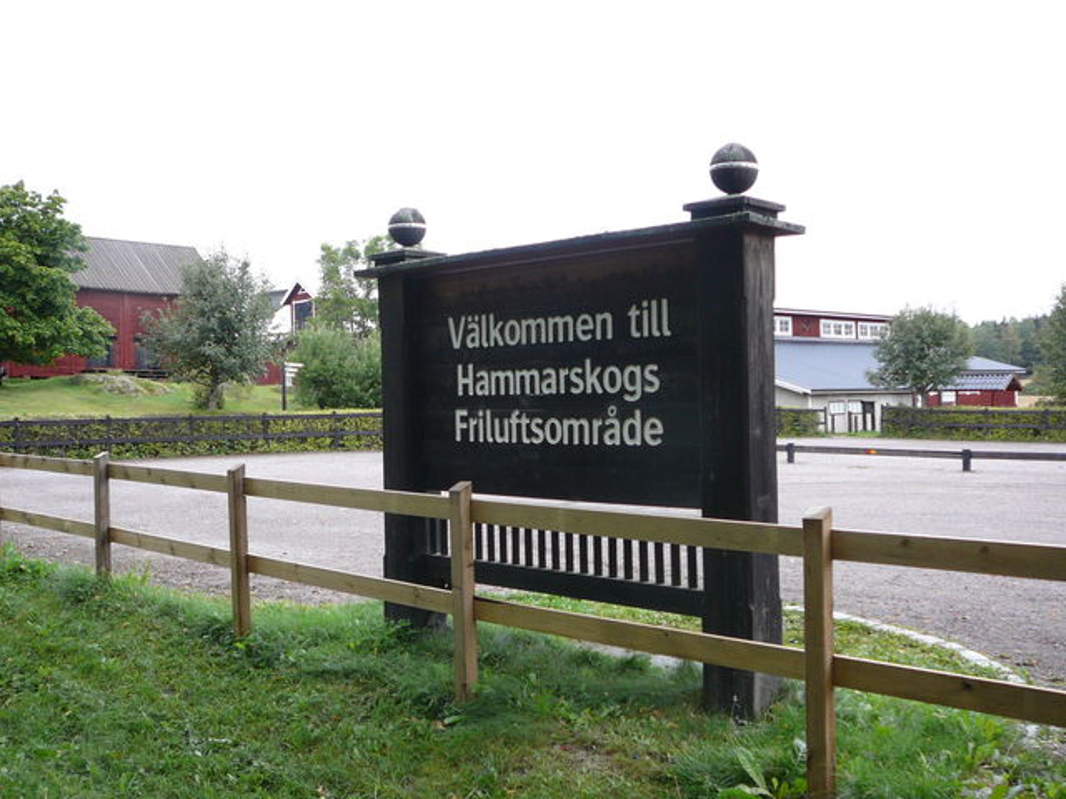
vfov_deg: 40.7
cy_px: 400
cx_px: 533
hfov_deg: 52.6
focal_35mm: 35
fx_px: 1078
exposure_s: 1/60
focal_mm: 5.2
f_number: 2.8
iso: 80
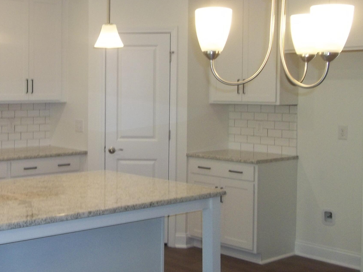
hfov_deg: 32.3
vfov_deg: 25.6
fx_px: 598
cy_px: 122
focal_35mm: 57
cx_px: 43
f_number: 2.9
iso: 160
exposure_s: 1/80
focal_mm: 5.7
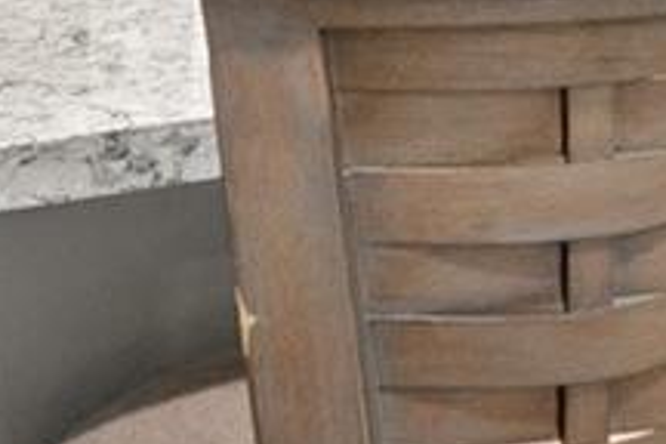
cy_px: -487
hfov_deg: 17.9
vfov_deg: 11.0
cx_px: 703
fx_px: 2053
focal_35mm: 111
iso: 100
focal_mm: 10
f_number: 7.1
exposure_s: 1/3
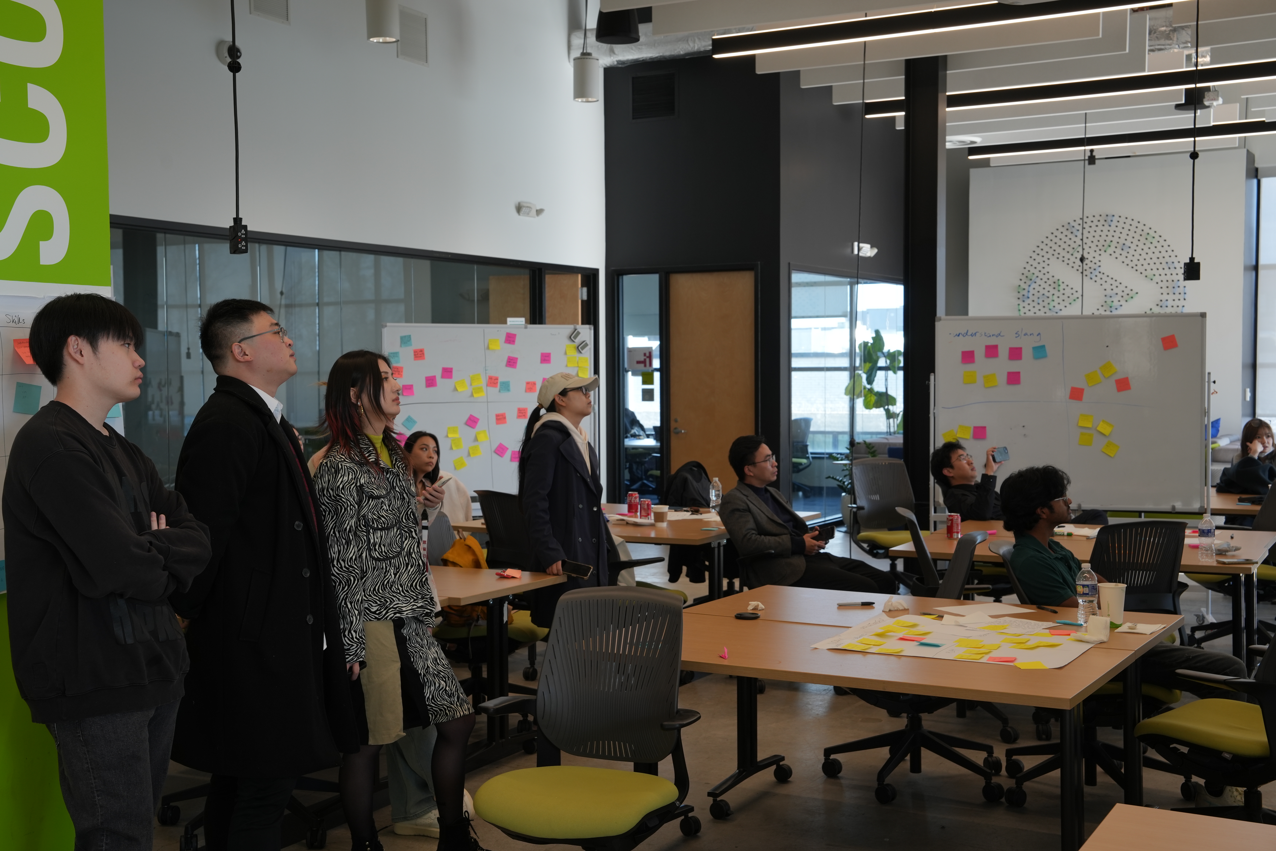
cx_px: 638
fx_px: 1595
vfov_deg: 29.9
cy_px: 426
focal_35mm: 45
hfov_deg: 43.6
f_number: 9
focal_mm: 45
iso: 250
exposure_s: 1/30
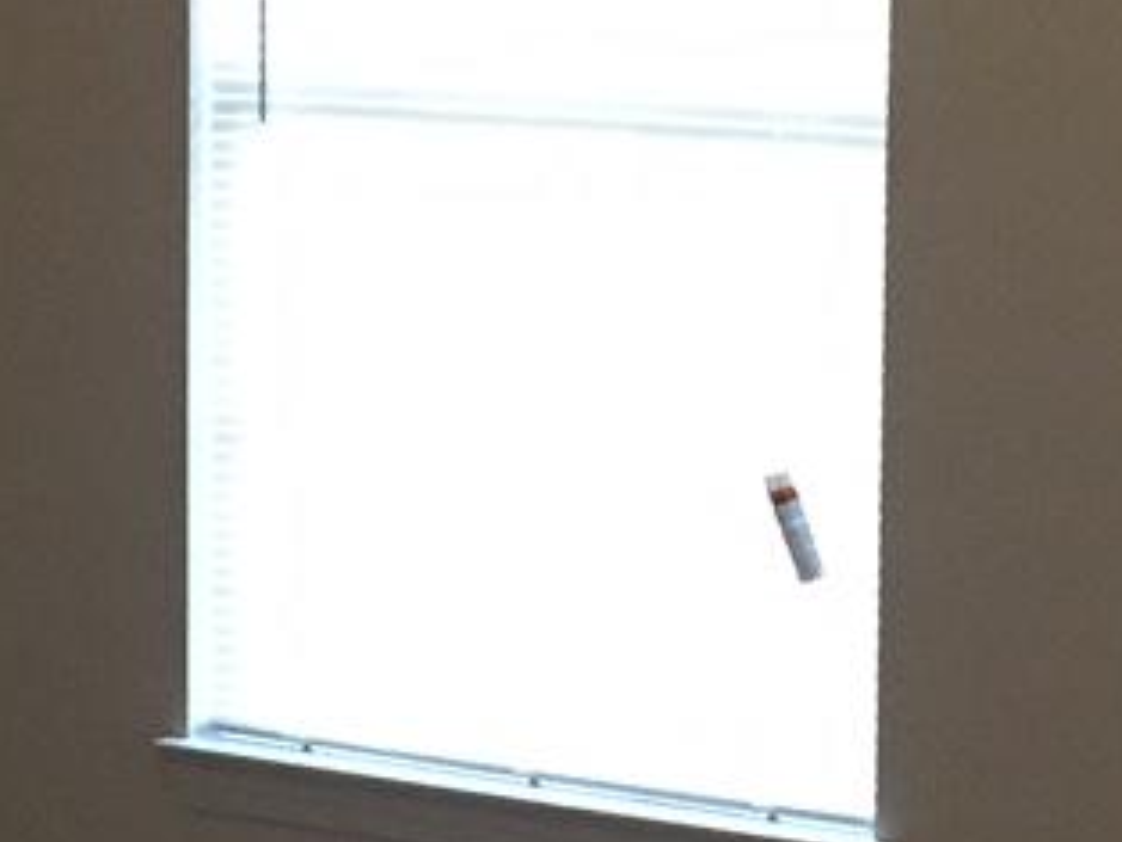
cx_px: 419
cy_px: 444
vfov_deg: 9.8
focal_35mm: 151
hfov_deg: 13.1
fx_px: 4896
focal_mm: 4.15
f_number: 2.2
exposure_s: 1/30
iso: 250
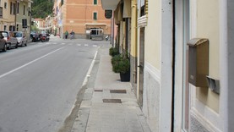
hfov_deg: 42.1
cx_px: 53
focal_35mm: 47
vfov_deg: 24.5
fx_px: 292
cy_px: 7
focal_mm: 18
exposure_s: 1/250
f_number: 11
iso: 320
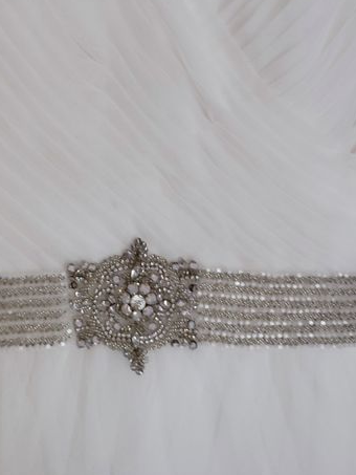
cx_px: 152
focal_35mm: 53
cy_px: -10
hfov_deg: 27.5
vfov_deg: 32.9
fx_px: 726
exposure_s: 1/33
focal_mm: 5.89
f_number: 1.89
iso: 674
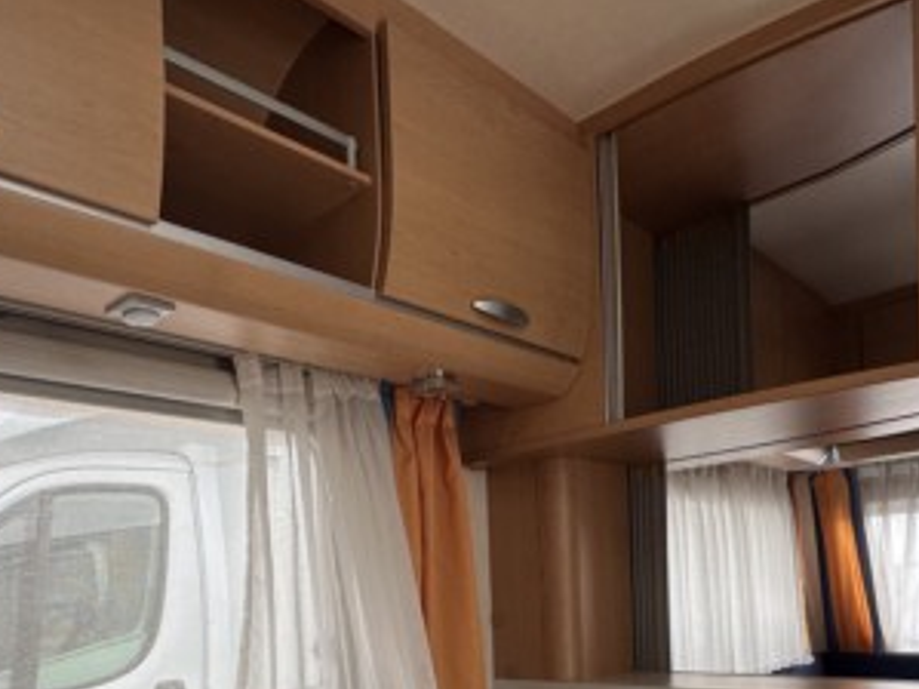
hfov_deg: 59.3
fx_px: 796
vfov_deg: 42.7
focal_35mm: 30
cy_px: 624
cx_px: 347
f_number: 2.2
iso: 50
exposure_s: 1/99
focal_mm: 2.22
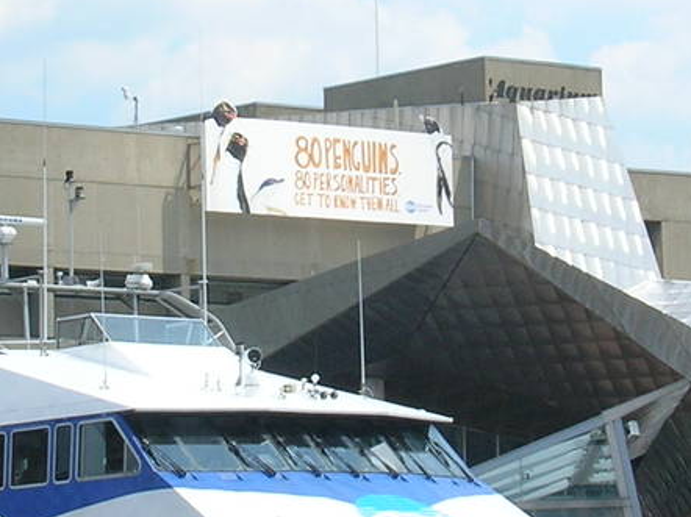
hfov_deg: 10.9
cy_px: 170
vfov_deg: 8.2
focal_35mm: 181
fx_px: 3611
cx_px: 324
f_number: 5.6
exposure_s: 1/230
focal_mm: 8.4
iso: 50
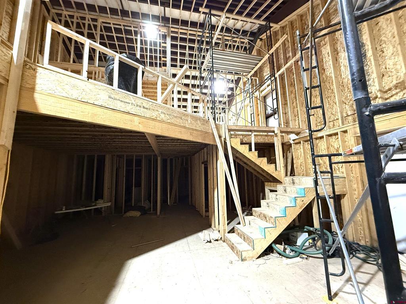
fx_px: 164
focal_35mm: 14
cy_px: 152
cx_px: 203
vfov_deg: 85.7
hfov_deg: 102.1
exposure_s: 1/60
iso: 640
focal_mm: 2.22
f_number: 2.2
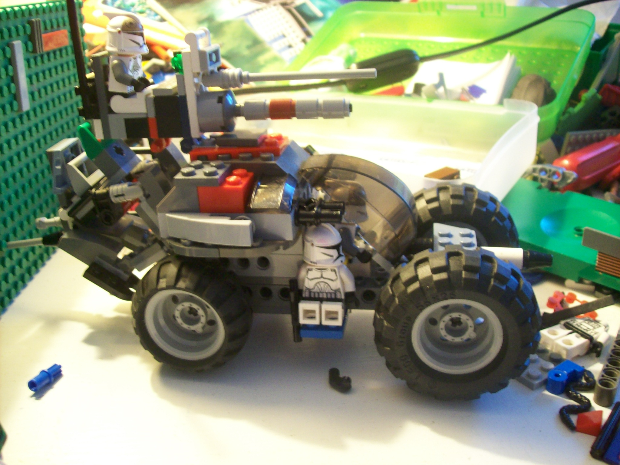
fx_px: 645
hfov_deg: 51.4
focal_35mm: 36
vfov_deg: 39.7
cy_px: 232
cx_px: 310
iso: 176
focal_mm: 6
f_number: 2.7
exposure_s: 1/8
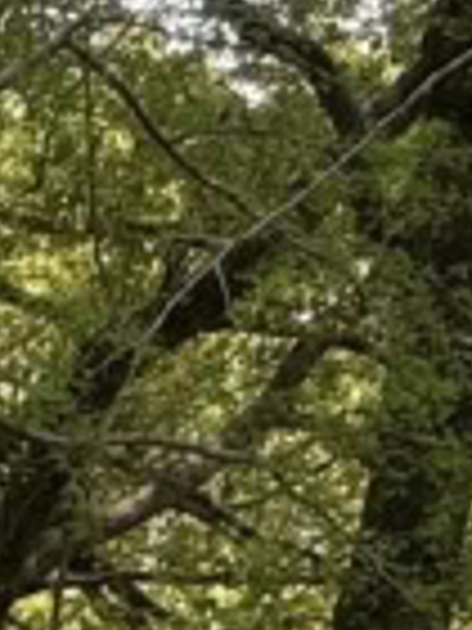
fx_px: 4000
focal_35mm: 220
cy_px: 1188
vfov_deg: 8.6
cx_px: -683
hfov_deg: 6.4
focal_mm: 2.7
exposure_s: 1/245
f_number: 1.9
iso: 25
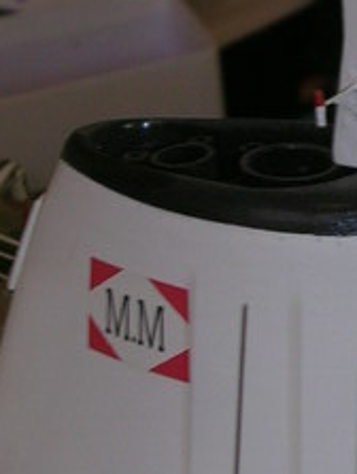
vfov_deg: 10.3
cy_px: 191
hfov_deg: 7.7
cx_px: 280
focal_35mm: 192
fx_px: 2633
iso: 50
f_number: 3.6
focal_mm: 10.2
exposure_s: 1/60.1
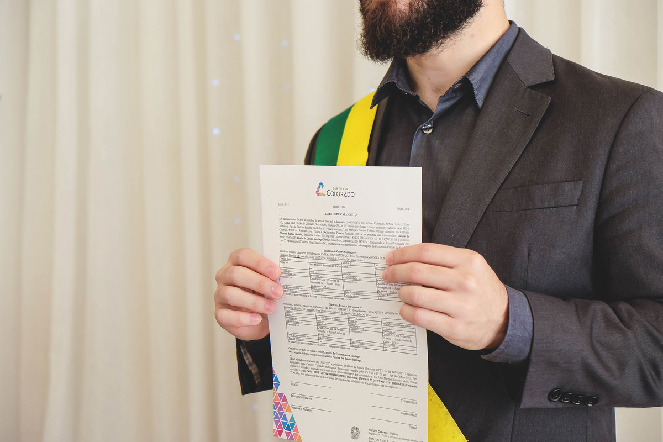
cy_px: 221
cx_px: 332
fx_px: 1400
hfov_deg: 26.7
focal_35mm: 76
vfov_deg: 17.9
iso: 500
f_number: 4
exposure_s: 1/160
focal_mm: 50.5
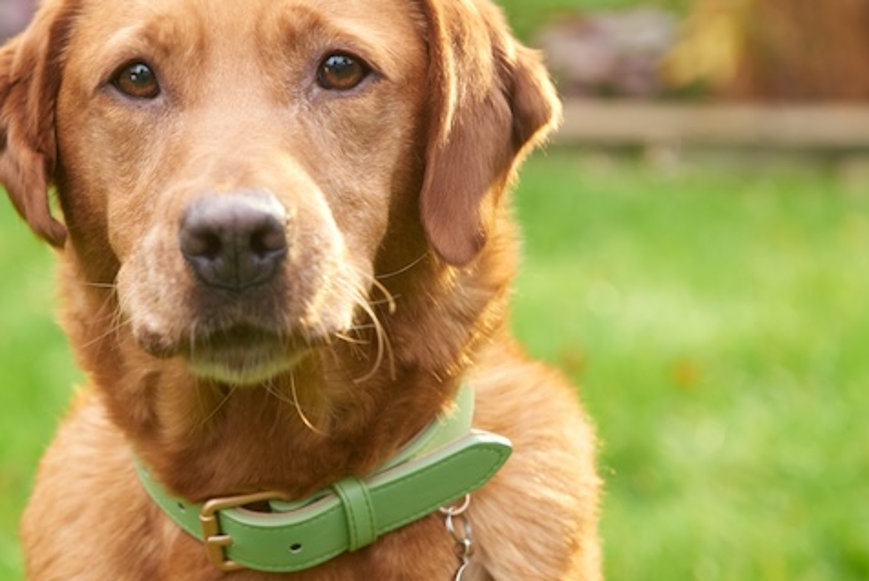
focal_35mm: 147
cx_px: 221
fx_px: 3550
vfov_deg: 9.3
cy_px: 185
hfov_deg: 13.9
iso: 400
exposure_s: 1/100
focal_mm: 70
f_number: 4.5
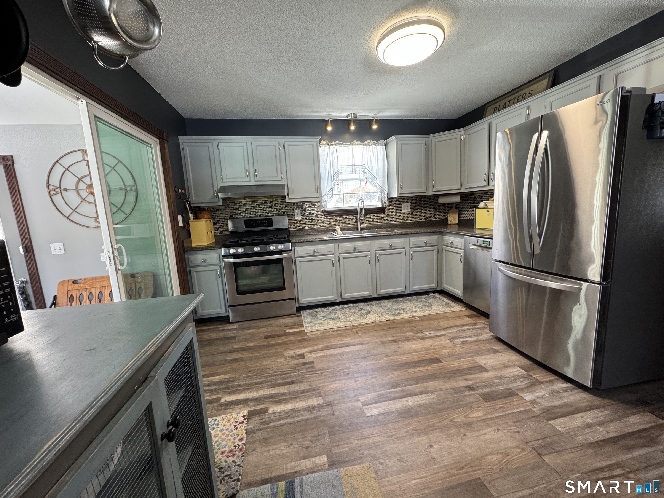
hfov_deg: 102.1
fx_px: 269
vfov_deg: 85.7
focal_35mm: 14
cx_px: 332
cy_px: 249
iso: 200
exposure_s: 1/60
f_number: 2.2
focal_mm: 2.22
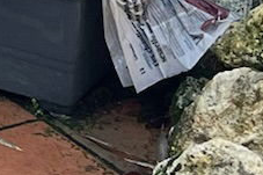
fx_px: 1781
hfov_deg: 7.7
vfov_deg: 5.3
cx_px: -415
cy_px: -330
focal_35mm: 244
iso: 50
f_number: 1.6
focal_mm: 5.1
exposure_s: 1/367
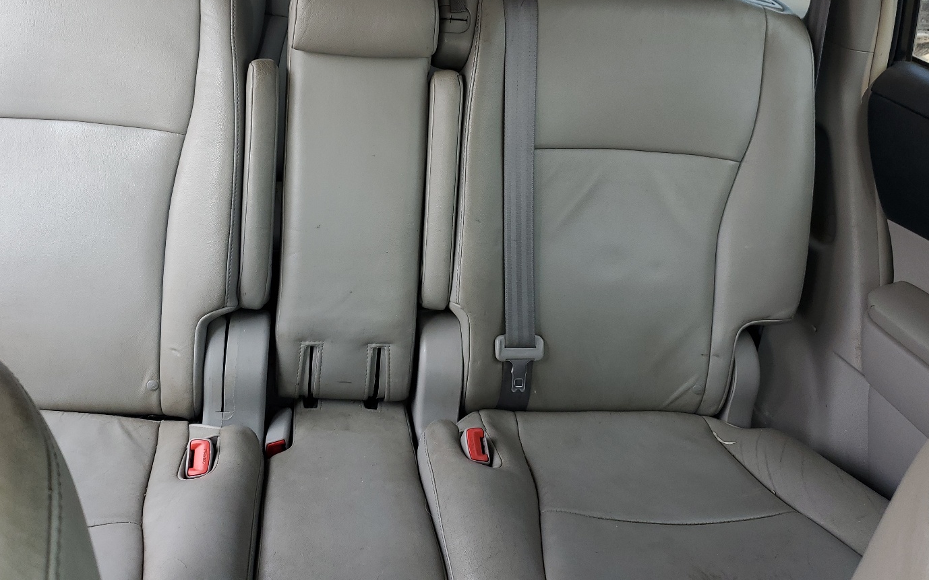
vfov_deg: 39.2
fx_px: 810
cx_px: 415
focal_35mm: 32
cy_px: 216
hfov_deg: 59.5
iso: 50
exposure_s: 1/222
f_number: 1.5
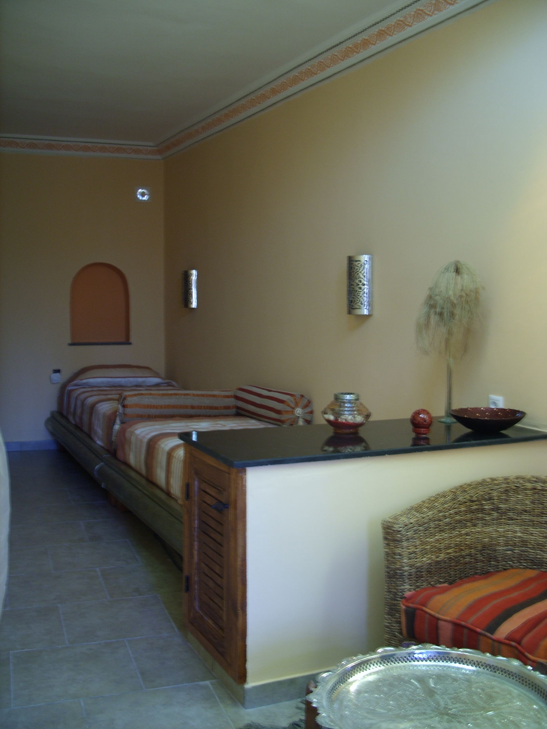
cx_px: 274
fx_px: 801
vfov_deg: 49.0
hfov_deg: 37.7
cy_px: 364
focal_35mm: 38
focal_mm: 7.8
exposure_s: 1/4
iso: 50
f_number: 2.8
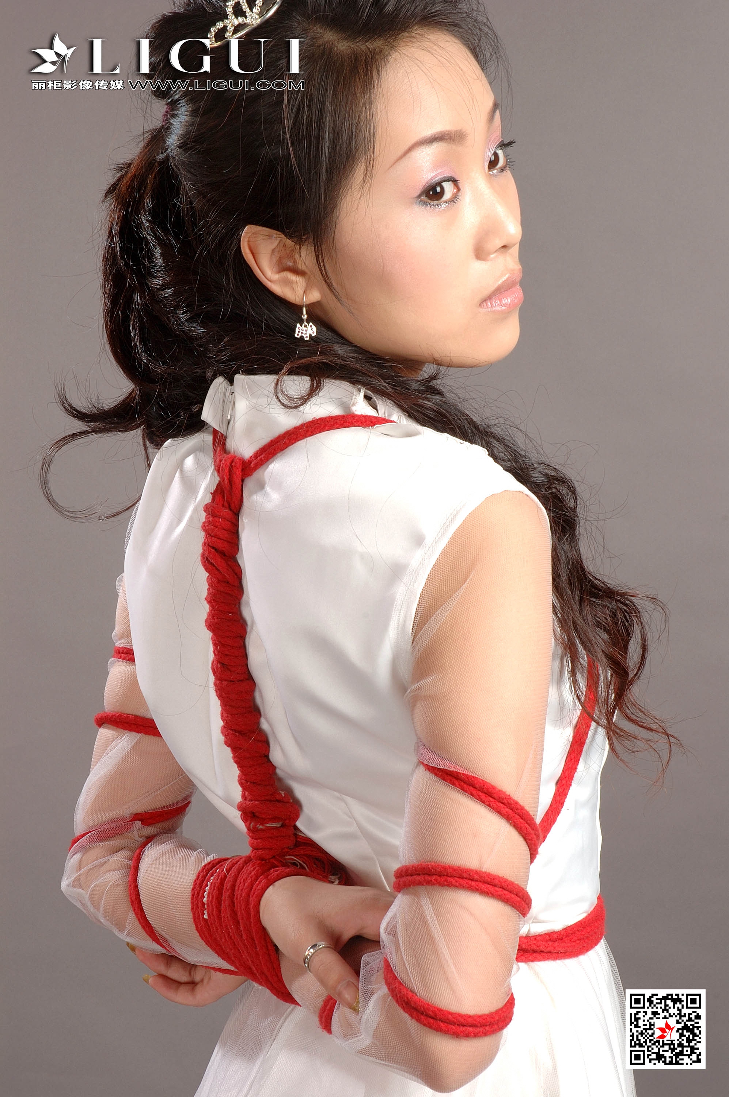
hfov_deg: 17.5
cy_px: 548
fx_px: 2373
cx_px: 364
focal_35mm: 78
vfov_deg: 26.0
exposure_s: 1/100
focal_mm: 52
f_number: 16
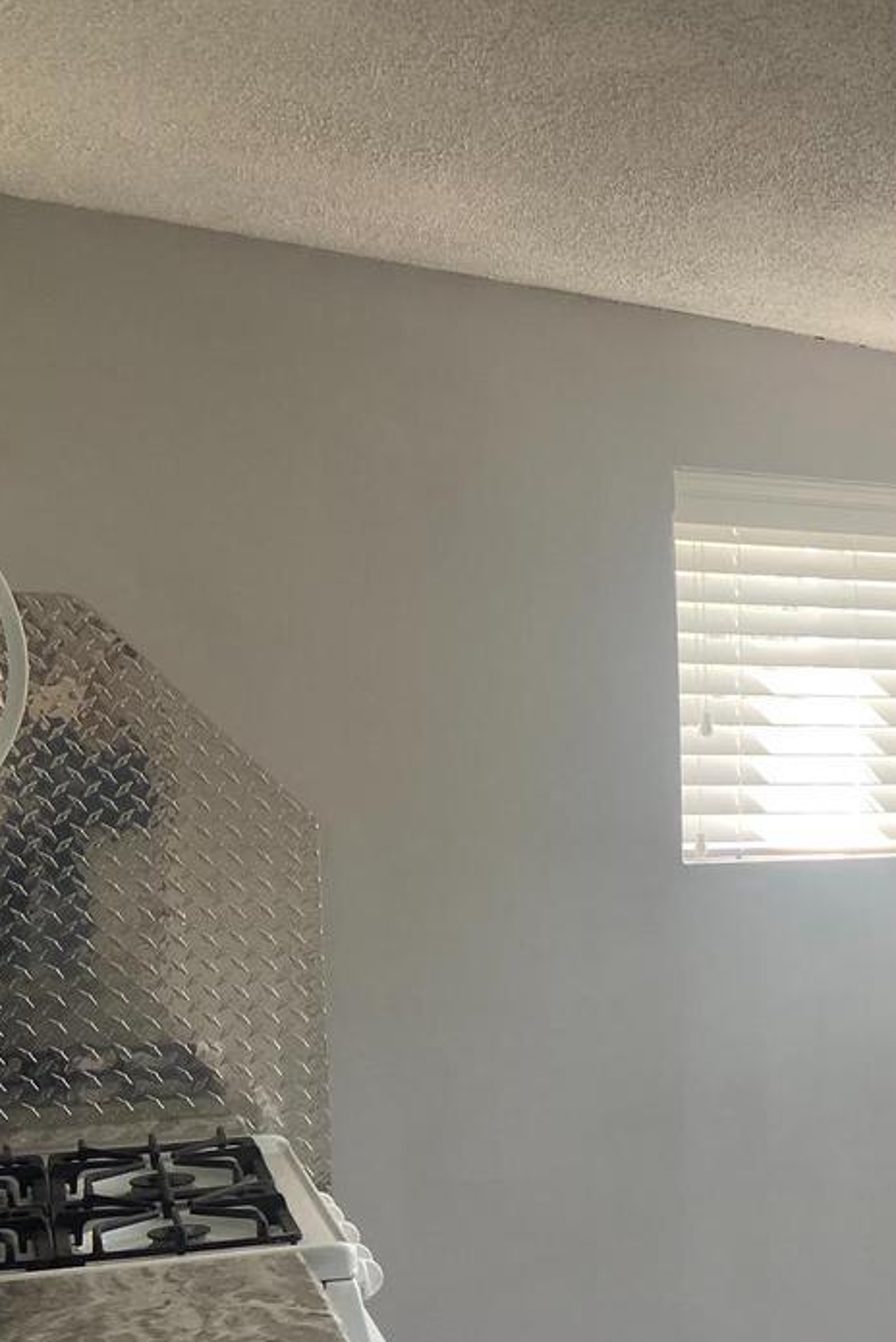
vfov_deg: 34.9
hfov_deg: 21.8
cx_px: 1168
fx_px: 2088
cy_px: 1008
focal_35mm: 56
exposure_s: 1/121
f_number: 1.8
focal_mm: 4.25
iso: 64
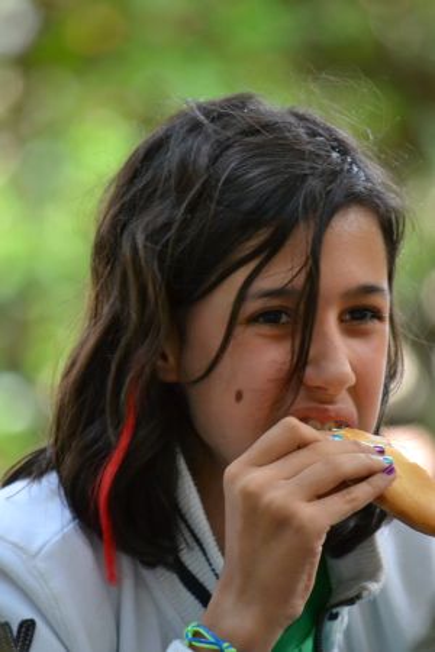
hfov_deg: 3.3
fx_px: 7612
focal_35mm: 420
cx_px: 218
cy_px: 326
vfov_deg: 4.9
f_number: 5.6
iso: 3200
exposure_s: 1/100
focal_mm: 280
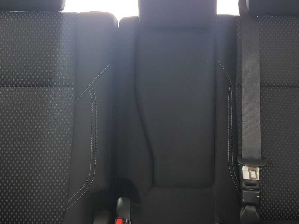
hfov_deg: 42.9
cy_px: 93
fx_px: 380
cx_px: 144
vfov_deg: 32.8
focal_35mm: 44
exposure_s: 1/60.2
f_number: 1.5
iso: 84
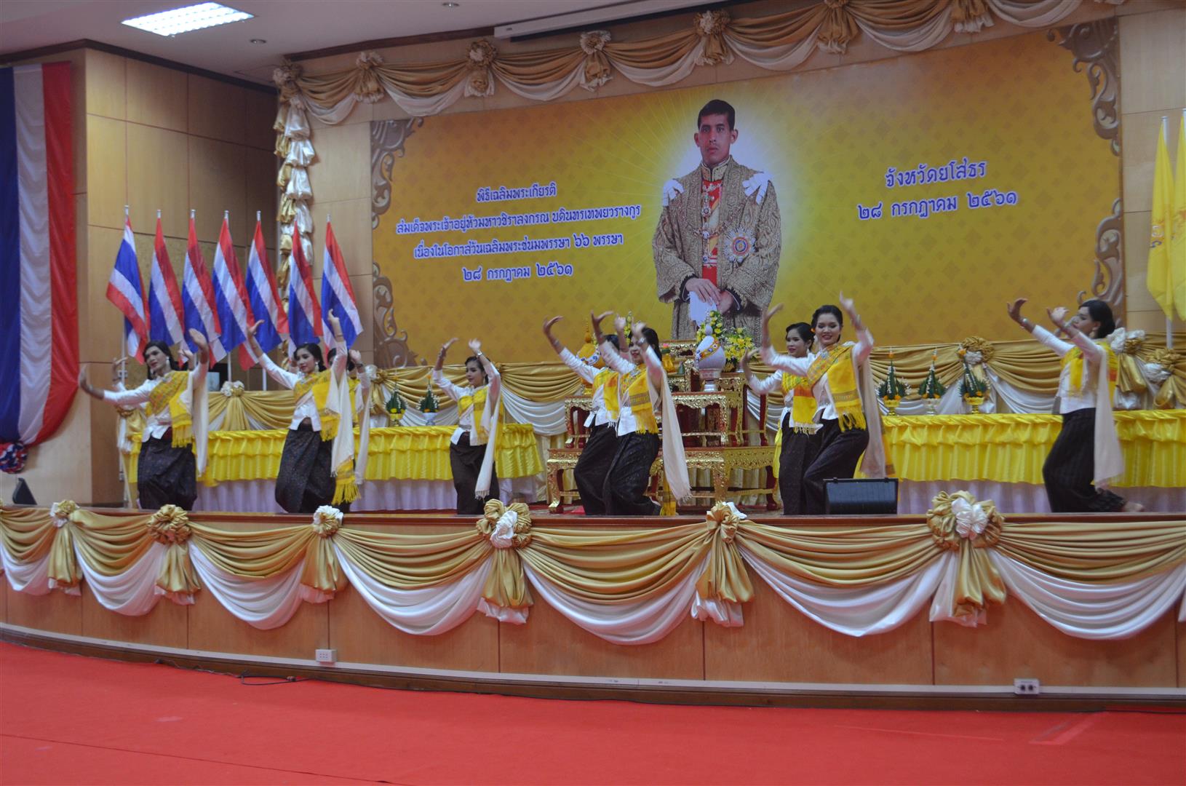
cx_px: 593
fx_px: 1578
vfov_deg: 28.0
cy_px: 393
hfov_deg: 41.2
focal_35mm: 48
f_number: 4.8
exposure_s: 1/30
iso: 1100
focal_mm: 32
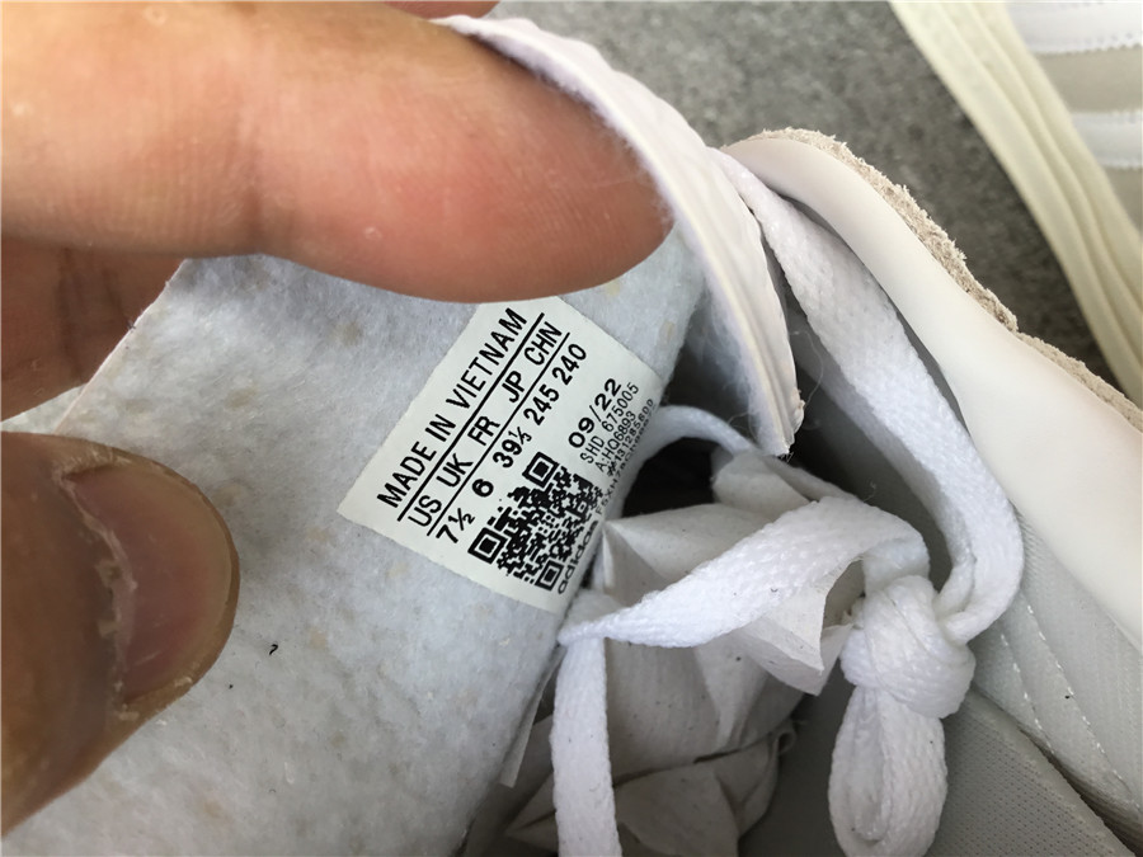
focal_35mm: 31
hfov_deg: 58.4
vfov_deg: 45.4
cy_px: 428
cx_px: 572
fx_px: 1024
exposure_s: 1/120
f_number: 2.4
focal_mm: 3.3
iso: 25
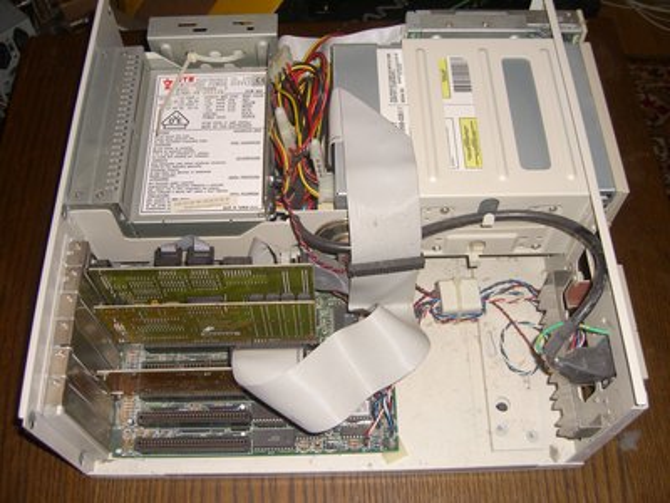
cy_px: 252
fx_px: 735
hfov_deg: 49.0
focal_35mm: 38
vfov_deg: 37.7
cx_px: 335
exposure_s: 1/60
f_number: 2.8
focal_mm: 7.9
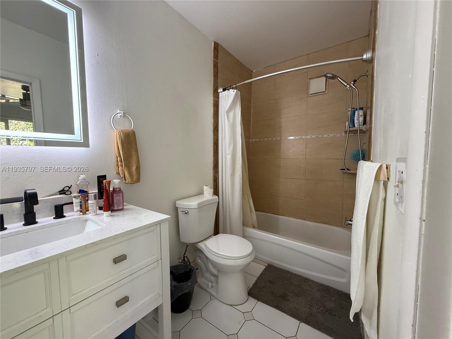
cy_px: 170
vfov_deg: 85.7
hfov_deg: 102.1
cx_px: 226
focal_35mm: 14
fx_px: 183
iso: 250
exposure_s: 1/99
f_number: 2.2
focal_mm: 2.22
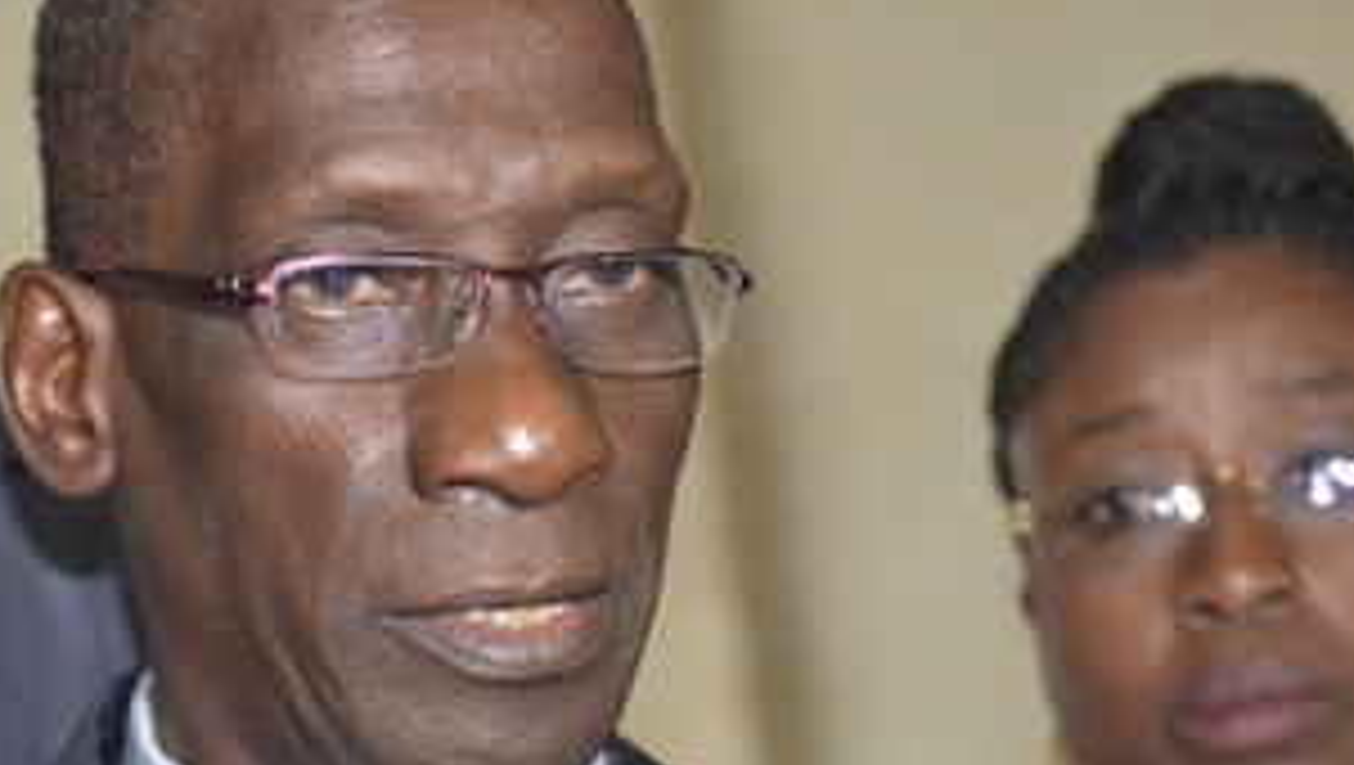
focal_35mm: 172
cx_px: 472
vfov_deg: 7.1
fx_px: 6183
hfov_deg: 12.5
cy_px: 234
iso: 1800
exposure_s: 1/60
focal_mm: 55
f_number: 4
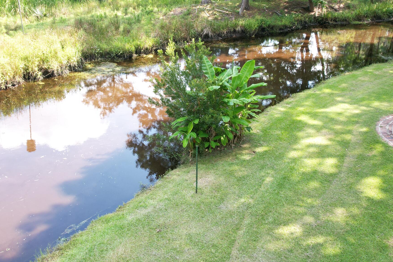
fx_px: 415
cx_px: 164
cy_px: 98
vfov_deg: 34.9
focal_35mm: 38
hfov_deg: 50.5
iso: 100
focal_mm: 8.38
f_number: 2.8
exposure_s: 1/160
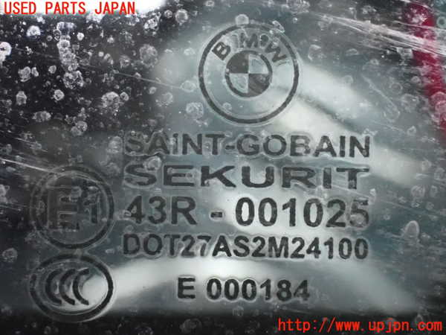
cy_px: 168
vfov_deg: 18.0
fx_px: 1057
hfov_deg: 23.8
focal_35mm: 82
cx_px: 223
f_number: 4.3
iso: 6400
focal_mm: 14.62
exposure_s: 1/80
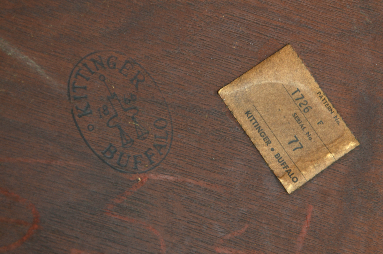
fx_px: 1672
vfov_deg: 8.7
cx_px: 192
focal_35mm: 158
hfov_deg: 13.1
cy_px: 127
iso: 200
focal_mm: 105
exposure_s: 1/125
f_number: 11
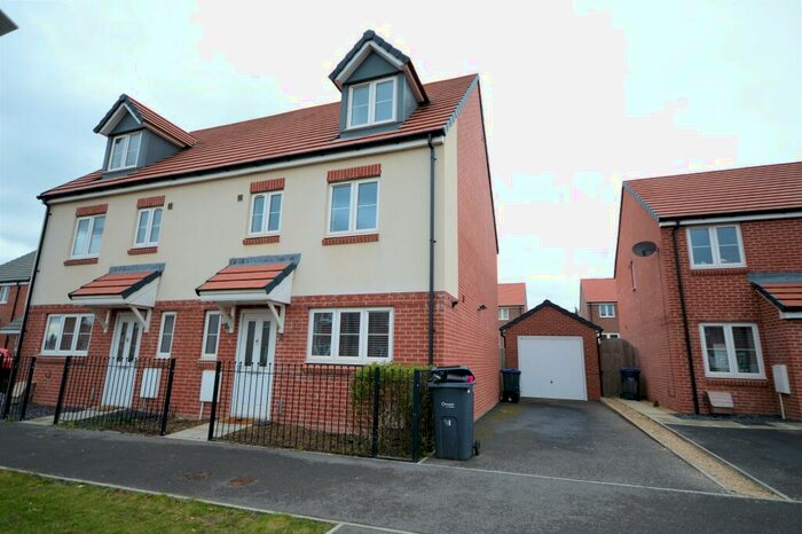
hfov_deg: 90.0
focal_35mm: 18
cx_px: 401
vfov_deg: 67.3
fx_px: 401
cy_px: 267
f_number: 5.6
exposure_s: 1/125
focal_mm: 12
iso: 250
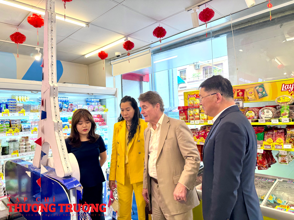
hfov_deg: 71.6
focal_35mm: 24
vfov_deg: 56.8
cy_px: 110
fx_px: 204
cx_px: 147
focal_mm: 6.76
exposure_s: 1/100
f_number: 1.78
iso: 50
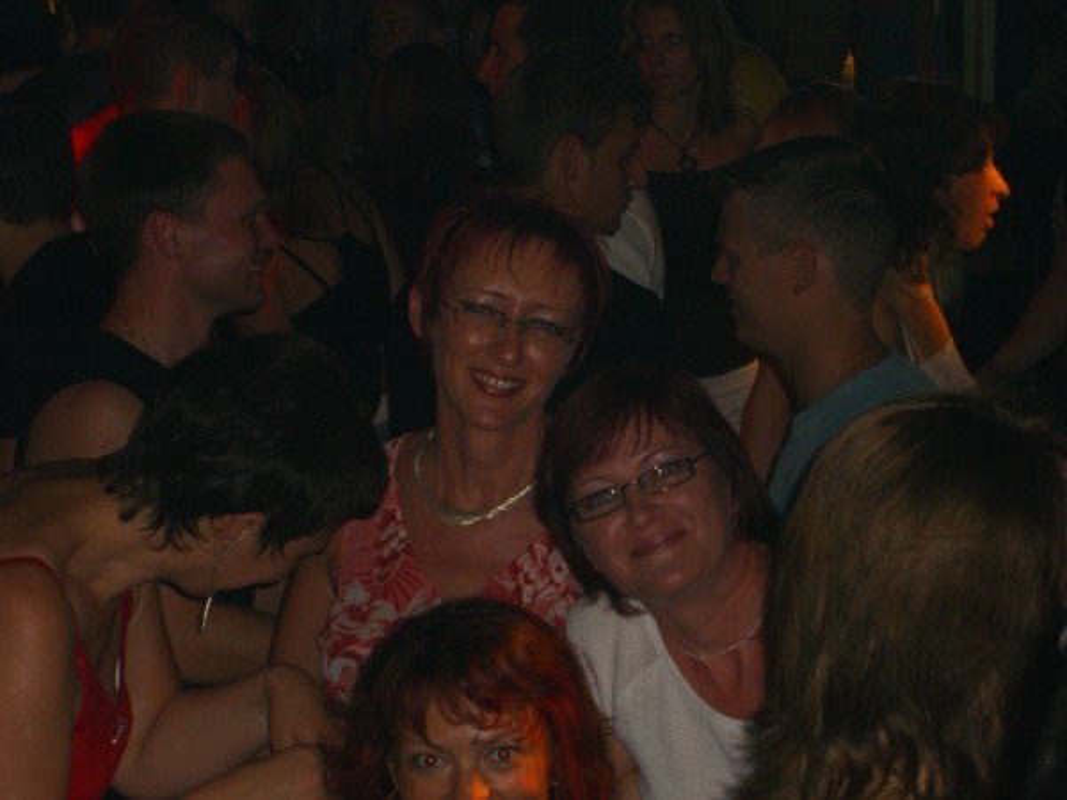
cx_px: 534
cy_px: 400
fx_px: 3514
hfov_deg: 17.3
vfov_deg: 13.0
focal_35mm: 114
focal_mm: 23.7
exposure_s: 1/60
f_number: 5.1
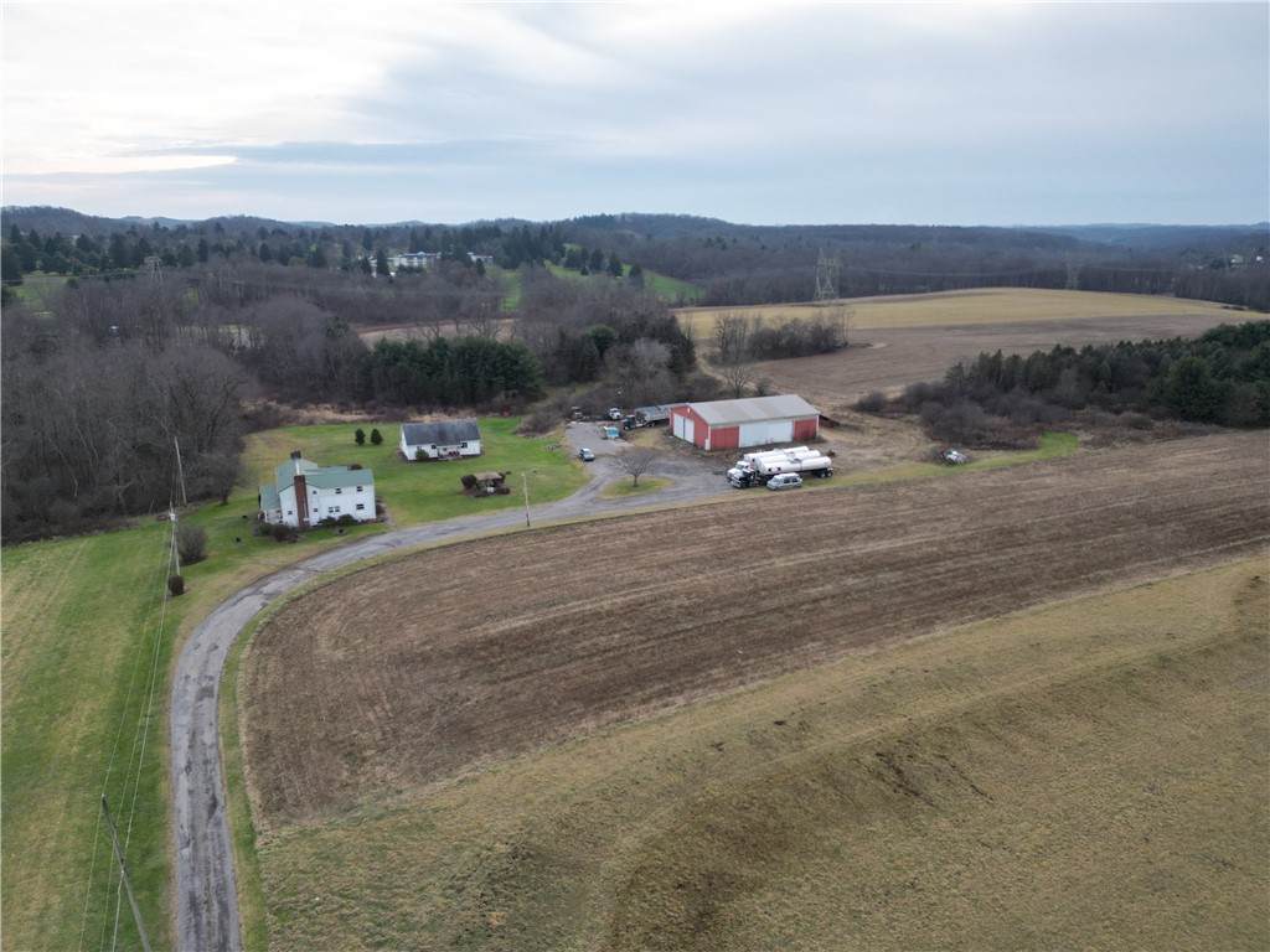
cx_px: 635
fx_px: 881
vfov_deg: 56.8
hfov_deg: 71.6
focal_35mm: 24
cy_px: 476
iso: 150
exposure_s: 1/1000
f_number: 1.7
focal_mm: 6.72
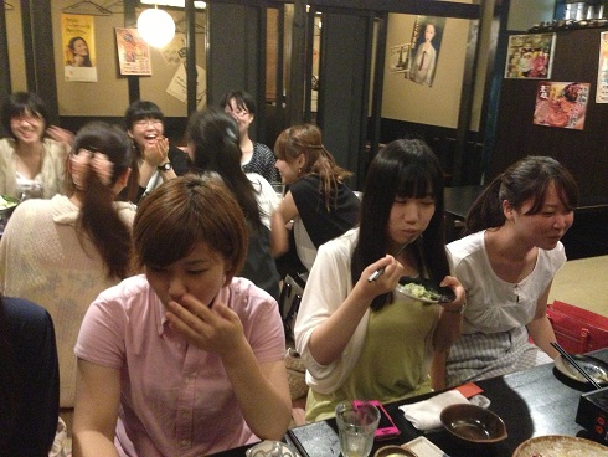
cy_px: 228
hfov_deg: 55.3
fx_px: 580
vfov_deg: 43.0
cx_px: 304
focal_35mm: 33
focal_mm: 4.13
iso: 800
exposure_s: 1/15
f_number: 2.4
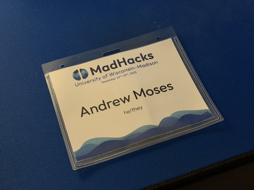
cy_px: 95
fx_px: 352
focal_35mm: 48
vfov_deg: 30.3
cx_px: 127
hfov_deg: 39.7
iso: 500
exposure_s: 1/40
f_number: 1.78
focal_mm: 6.76
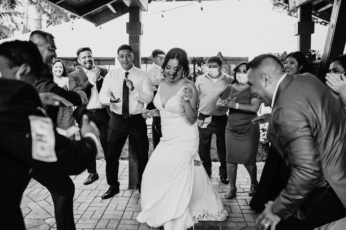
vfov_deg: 37.9
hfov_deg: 54.4
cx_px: 173
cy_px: 115
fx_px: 336
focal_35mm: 35
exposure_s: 1/125
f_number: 2.2
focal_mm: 35
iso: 160
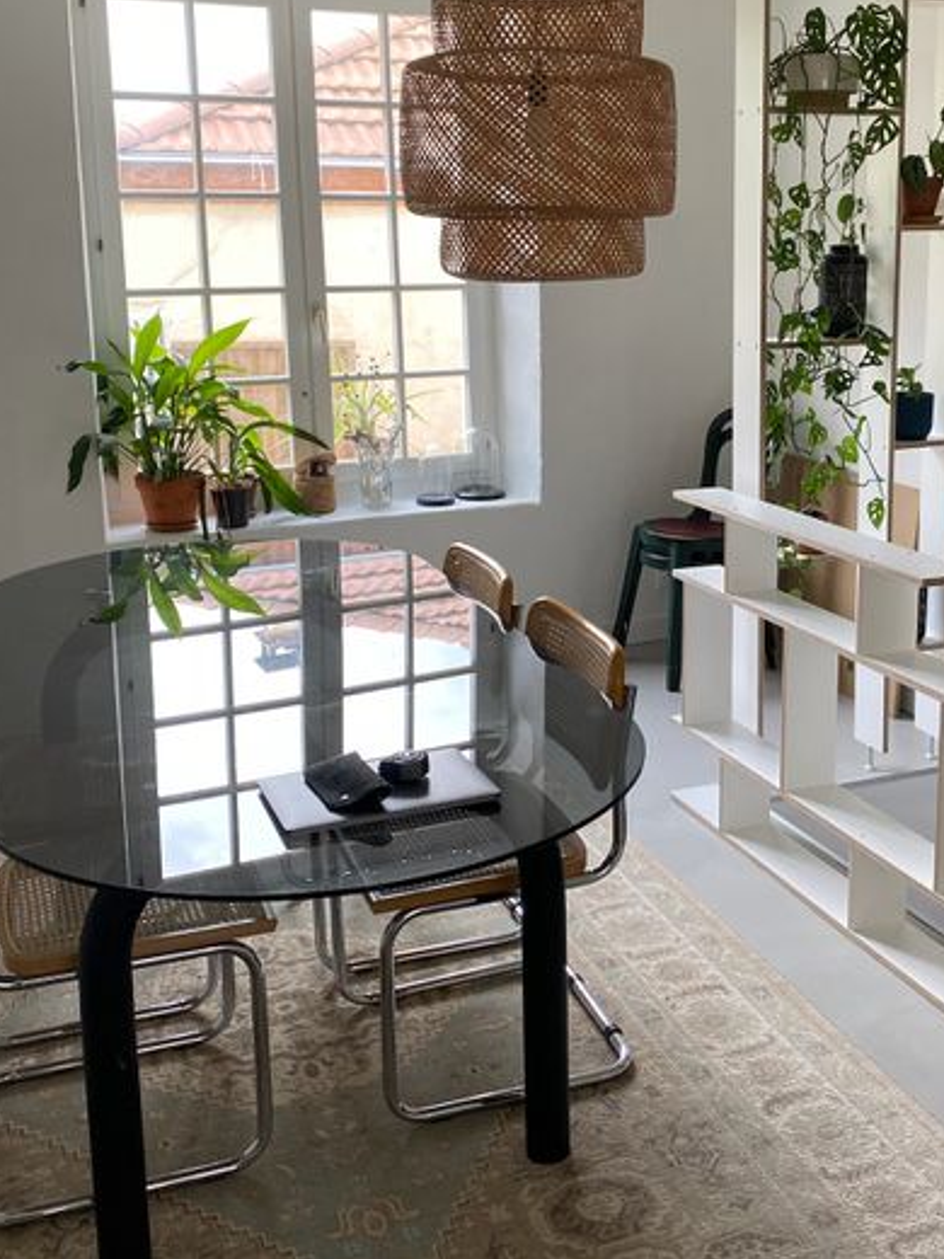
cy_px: 491
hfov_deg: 35.6
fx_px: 1454
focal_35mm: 40
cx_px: 634
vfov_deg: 46.5
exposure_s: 1/118
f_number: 1.8
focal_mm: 4.25
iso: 125
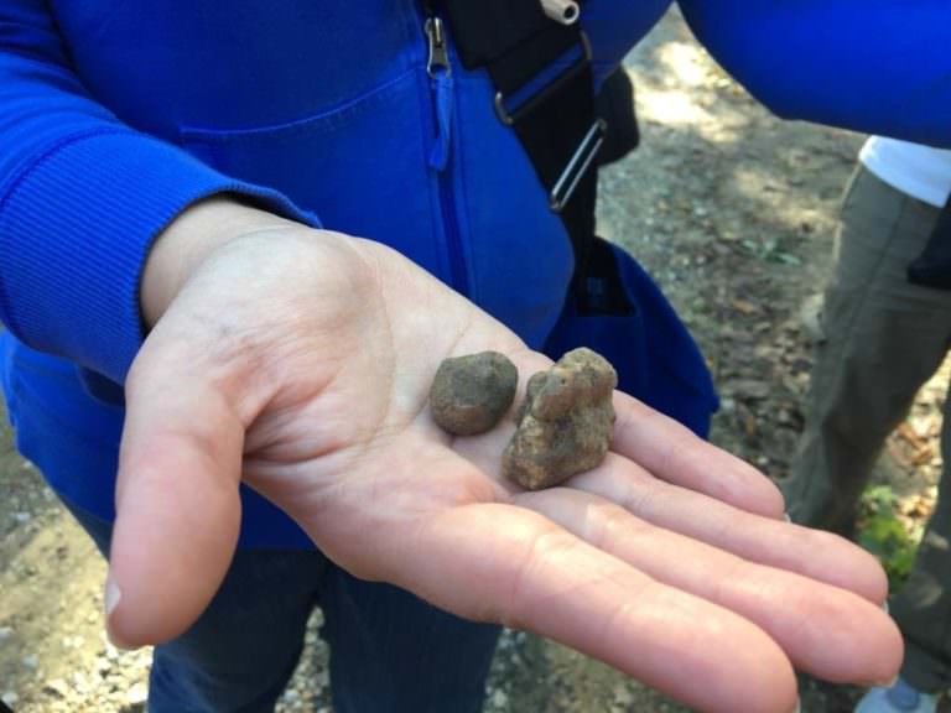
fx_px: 797
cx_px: 476
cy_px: 356
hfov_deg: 61.7
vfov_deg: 48.2
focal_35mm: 29
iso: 40
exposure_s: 1/100
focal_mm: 4.15
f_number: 2.2
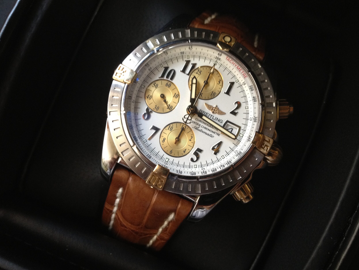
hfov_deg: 51.3
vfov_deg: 39.7
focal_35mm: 36
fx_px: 373
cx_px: 175
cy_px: 132
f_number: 2.4
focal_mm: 4.28
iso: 200
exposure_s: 1/20
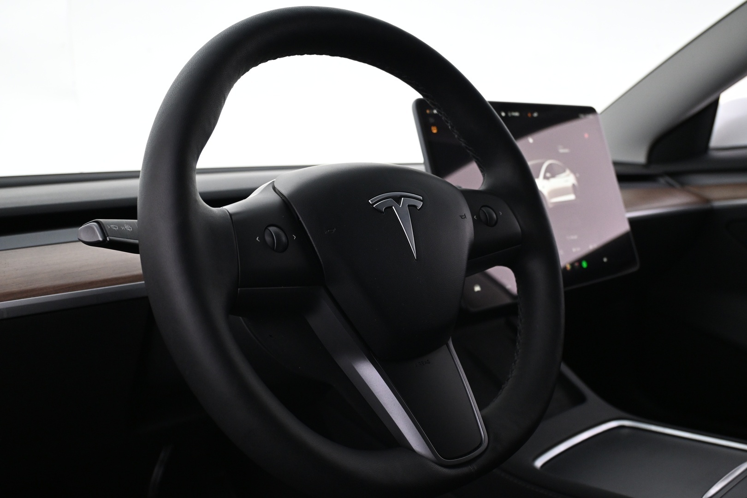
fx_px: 685
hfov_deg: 57.2
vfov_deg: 40.0
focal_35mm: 33
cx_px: 374
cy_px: 249
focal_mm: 22
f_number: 4
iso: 1600
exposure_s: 1/40
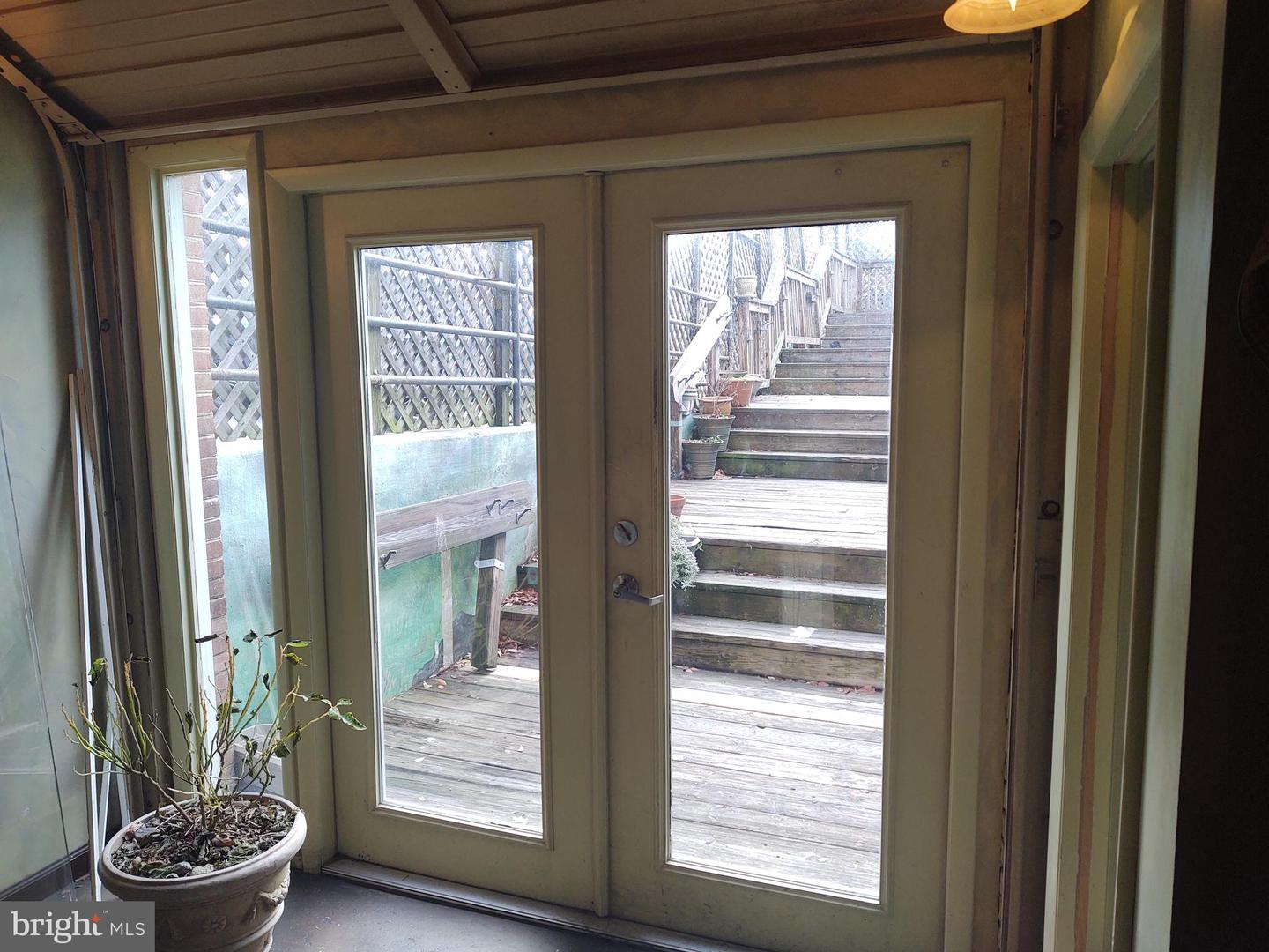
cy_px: 476
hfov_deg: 65.3
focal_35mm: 27
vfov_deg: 51.4
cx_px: 634
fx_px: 990
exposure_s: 1/121
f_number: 1.7
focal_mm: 4.75
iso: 100
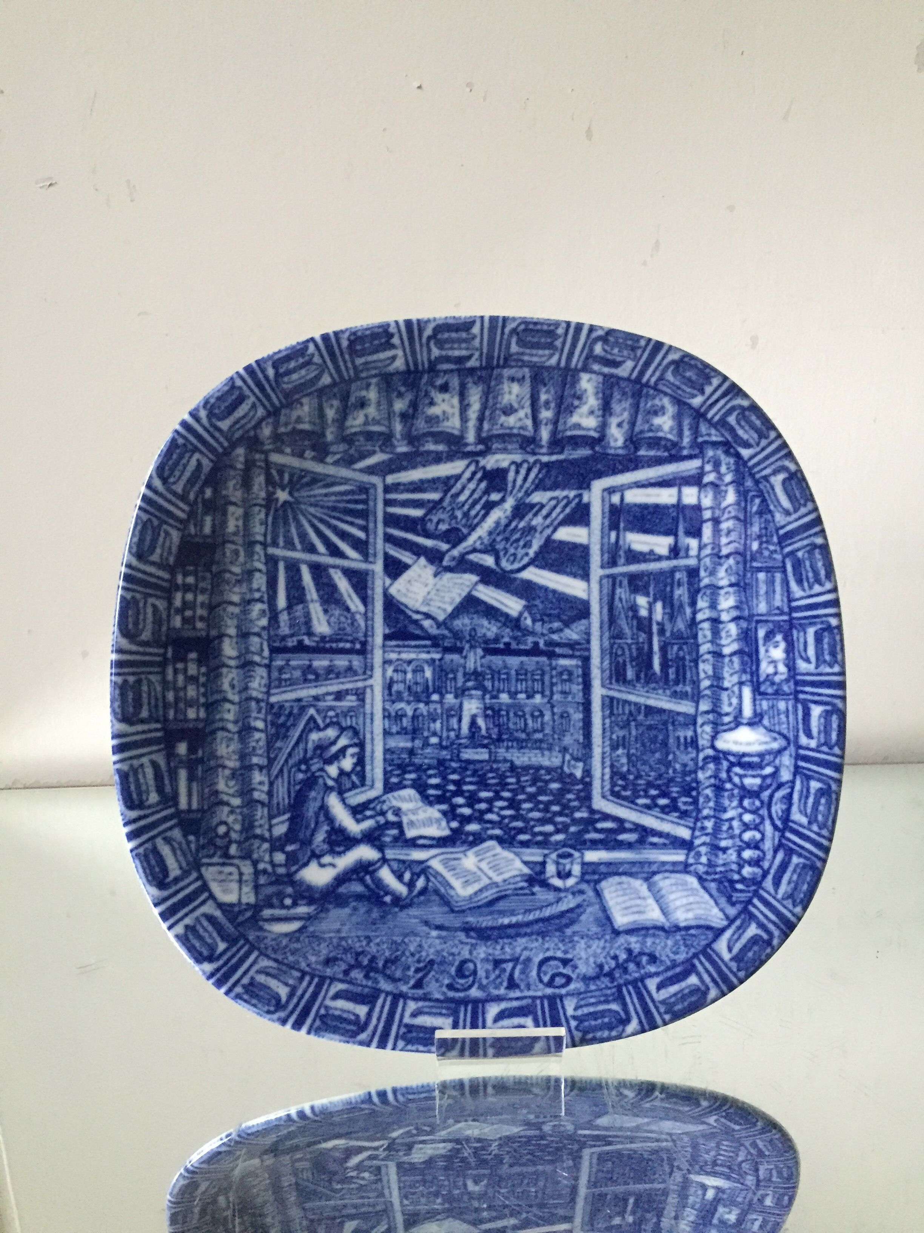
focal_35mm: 29
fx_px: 1032
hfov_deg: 48.2
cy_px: 616
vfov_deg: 61.7
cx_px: 462
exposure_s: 1/17
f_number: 2.2
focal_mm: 4.15
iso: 400
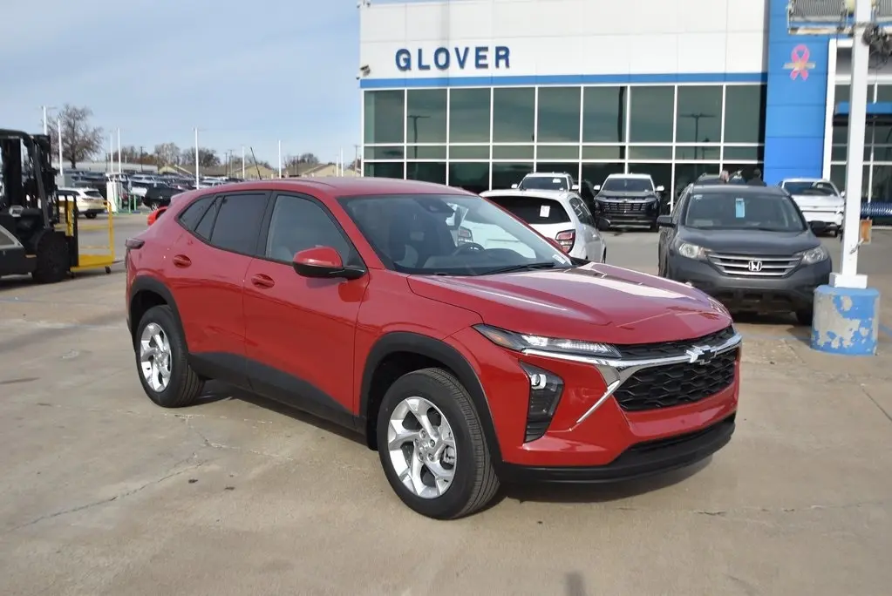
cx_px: 446
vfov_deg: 36.9
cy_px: 298
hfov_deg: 53.1
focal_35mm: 36
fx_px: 893
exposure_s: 1/640
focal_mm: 24
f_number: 4.5
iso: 100
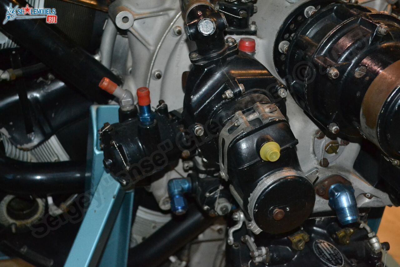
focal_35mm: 52
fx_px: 583
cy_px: 134
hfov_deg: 37.9
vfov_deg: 25.7
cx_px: 200
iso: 3200
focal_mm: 35
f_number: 5
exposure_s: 1/60
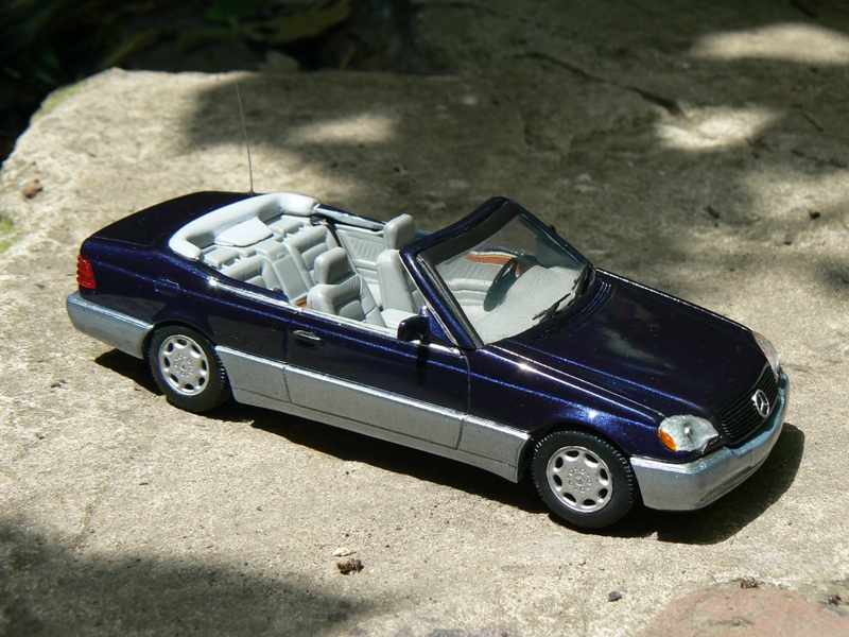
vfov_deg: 21.9
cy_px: 318
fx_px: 1643
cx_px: 424
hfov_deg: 29.0
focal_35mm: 67
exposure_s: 1/160
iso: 80
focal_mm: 11.2
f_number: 5.6
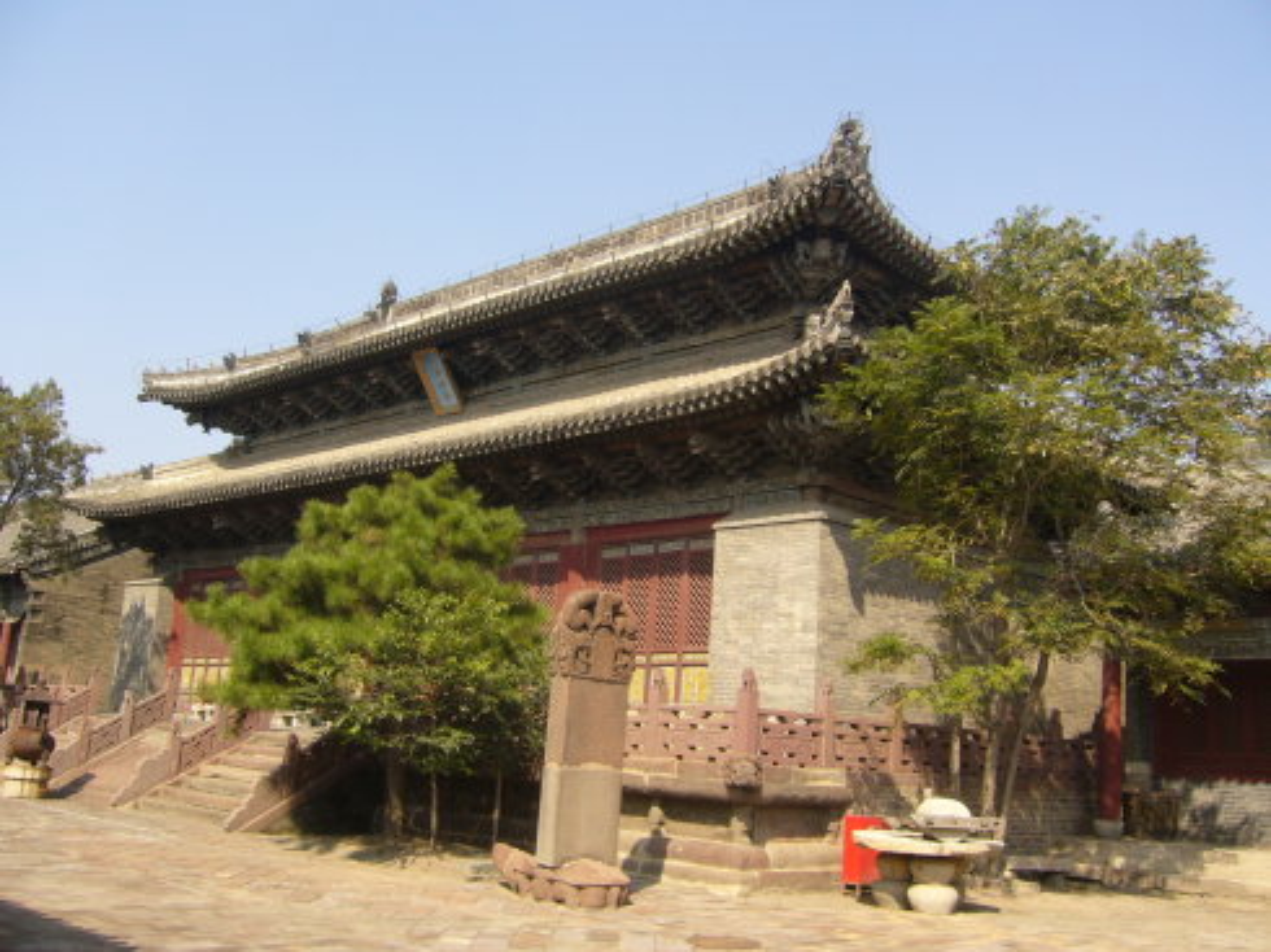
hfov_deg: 52.6
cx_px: 636
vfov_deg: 40.7
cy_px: 476
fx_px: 1284
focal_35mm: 35
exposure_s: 1/160
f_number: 5.6
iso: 80
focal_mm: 5.8
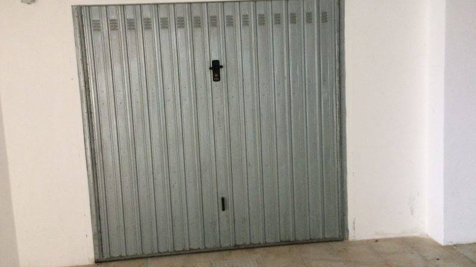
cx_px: 236
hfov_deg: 61.0
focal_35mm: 32
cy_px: 120
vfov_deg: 36.6
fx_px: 404
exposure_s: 1/25
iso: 250
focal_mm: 4.15
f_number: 2.2
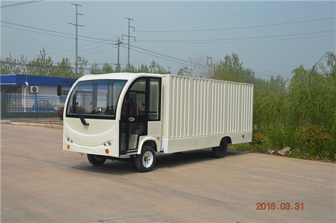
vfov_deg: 29.8
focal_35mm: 45
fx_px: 420
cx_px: 168
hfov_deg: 43.6
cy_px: 112
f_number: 9
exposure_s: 1/400
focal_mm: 30
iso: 100
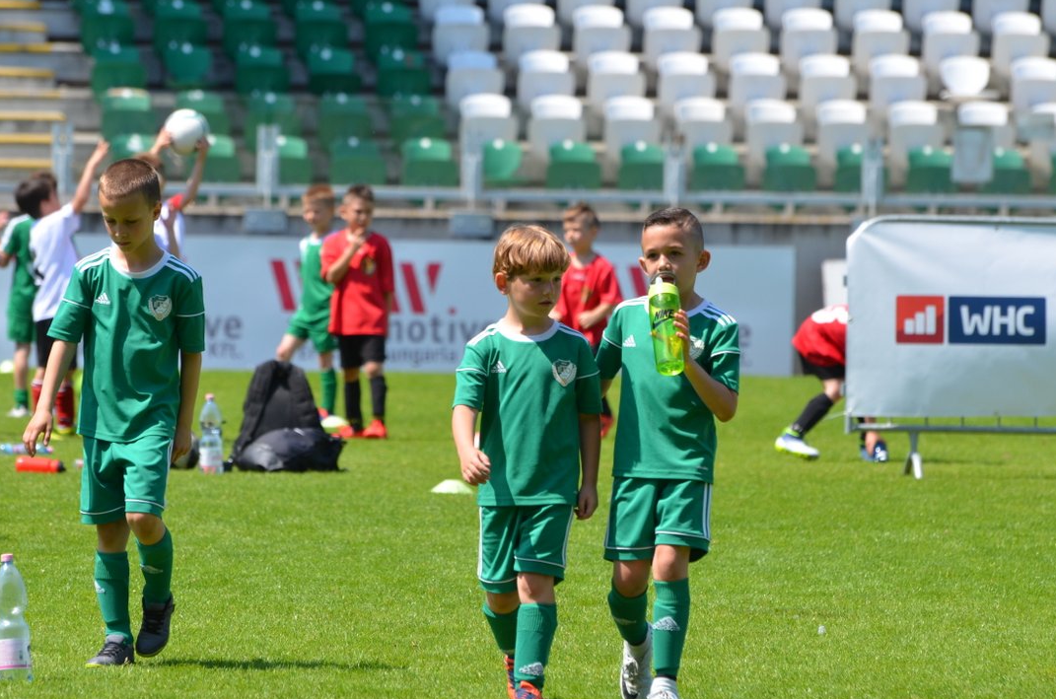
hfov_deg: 5.9
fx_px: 10332
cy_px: 386
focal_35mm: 353
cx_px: 510
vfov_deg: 3.9
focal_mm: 210
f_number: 6.3
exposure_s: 1/640
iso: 200
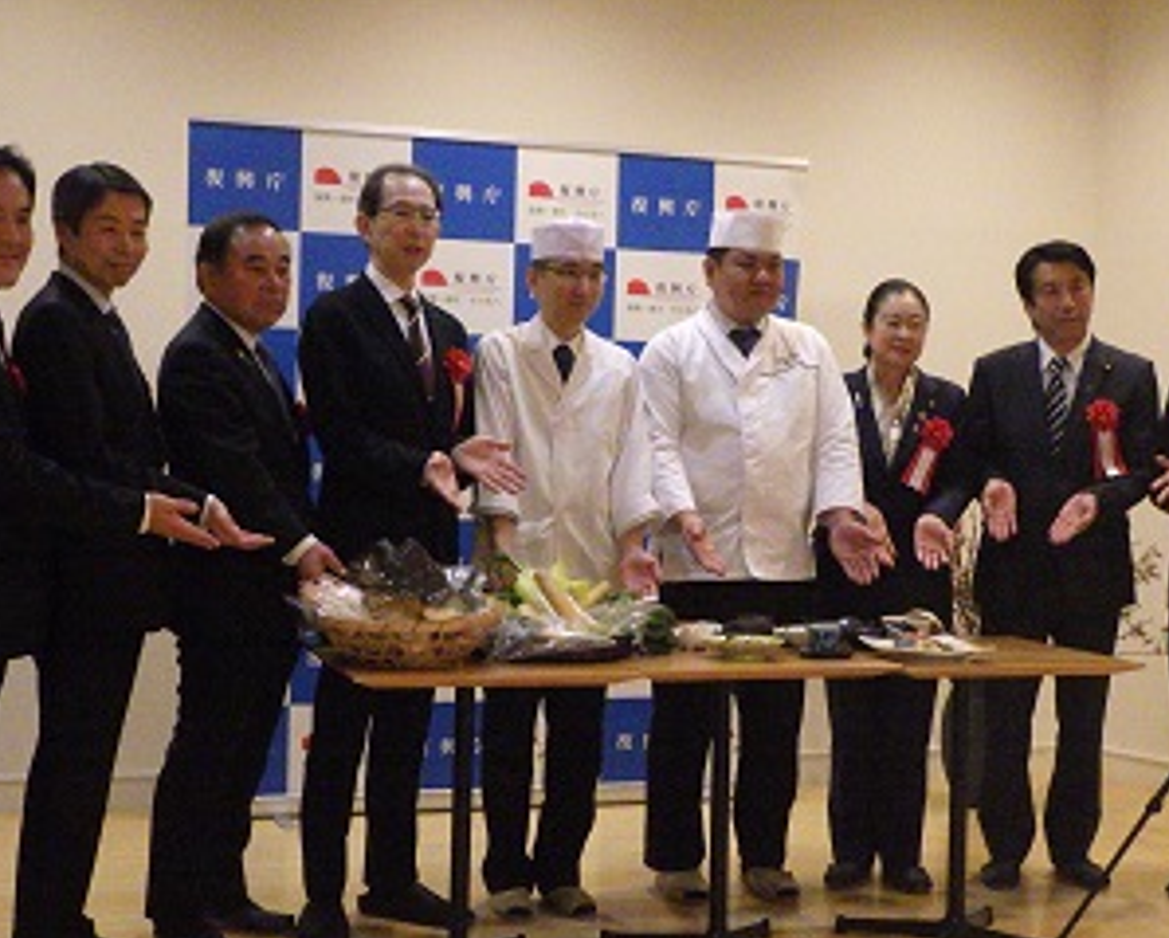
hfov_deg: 34.1
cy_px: 546
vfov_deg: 27.6
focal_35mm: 55
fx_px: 1905
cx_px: 628
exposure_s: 1/50
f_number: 4.2
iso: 1000
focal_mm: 7.5
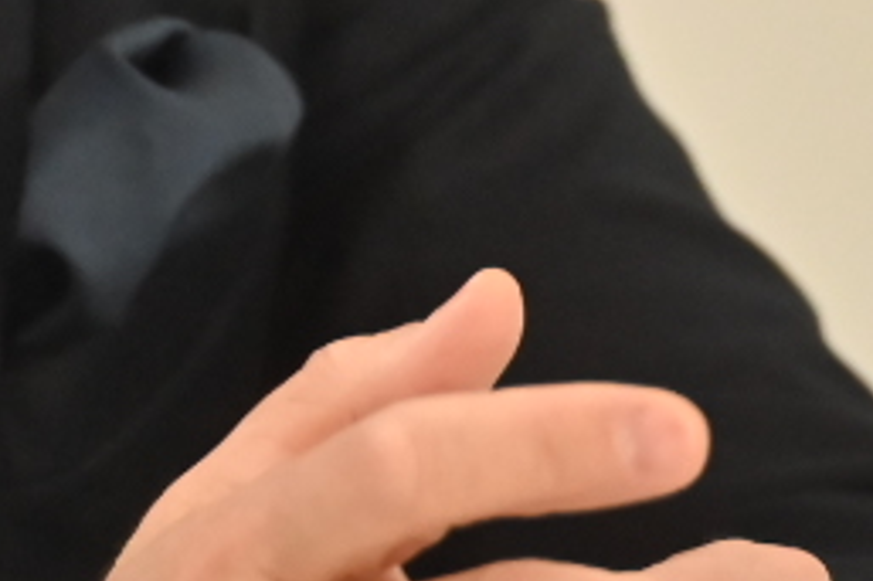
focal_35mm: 884
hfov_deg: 2.3
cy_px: -513
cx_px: -156
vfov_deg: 1.6
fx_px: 21423
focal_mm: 140
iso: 2500
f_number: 2.8
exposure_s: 1/400
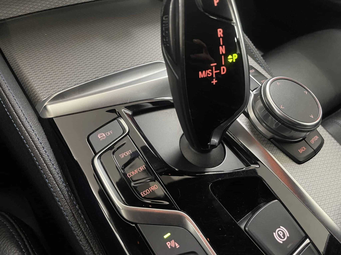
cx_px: 170
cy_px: 128
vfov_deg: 53.1
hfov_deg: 67.3
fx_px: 256
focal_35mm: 26
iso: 640
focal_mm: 4.2
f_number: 1.6
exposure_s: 1/25
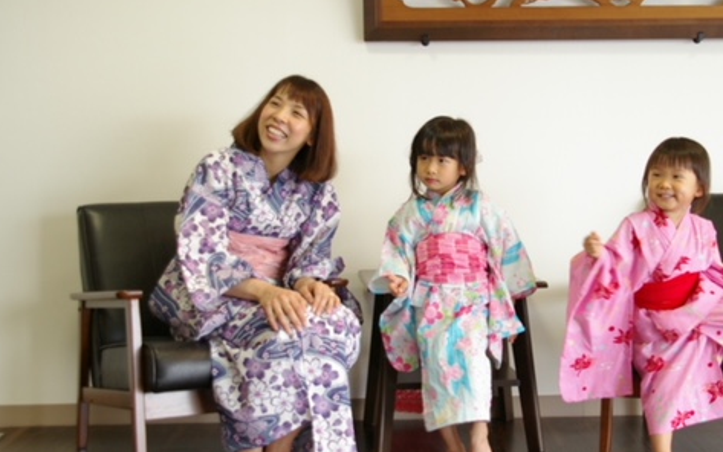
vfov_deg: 21.0
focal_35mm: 62
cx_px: 430
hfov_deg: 32.9
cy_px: 211
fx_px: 1222
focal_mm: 30
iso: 400
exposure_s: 1/50
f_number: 4.5
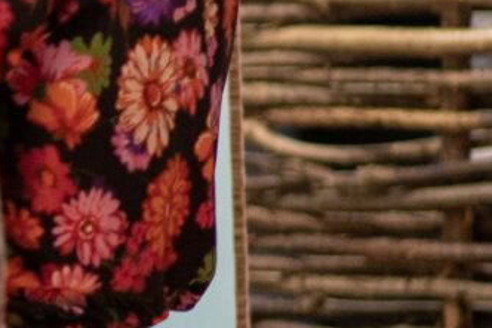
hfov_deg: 3.1
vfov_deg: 2.1
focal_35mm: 656
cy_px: -115
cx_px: -1106
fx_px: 8960
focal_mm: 85
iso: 1000
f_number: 2.2
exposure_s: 1/160
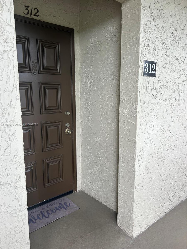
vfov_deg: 67.3
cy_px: 124
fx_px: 187
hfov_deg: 53.1
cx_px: 94
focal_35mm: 26
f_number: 1.5
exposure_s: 1/129
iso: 32
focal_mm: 5.7
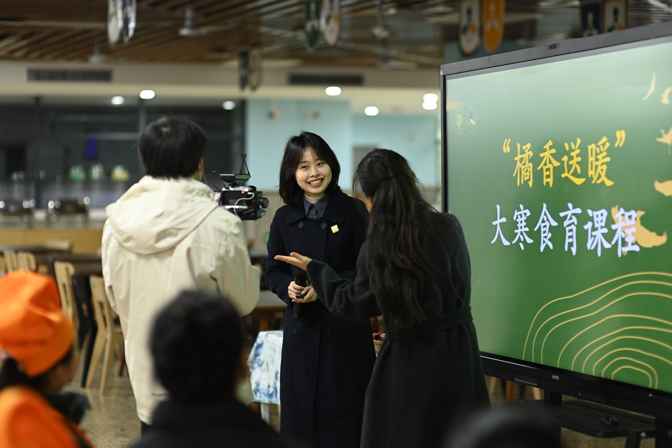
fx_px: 1587
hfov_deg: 23.9
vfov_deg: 16.1
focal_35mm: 85
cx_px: 336
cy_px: 224
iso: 1600
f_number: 2.2
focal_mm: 85
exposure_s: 1/250
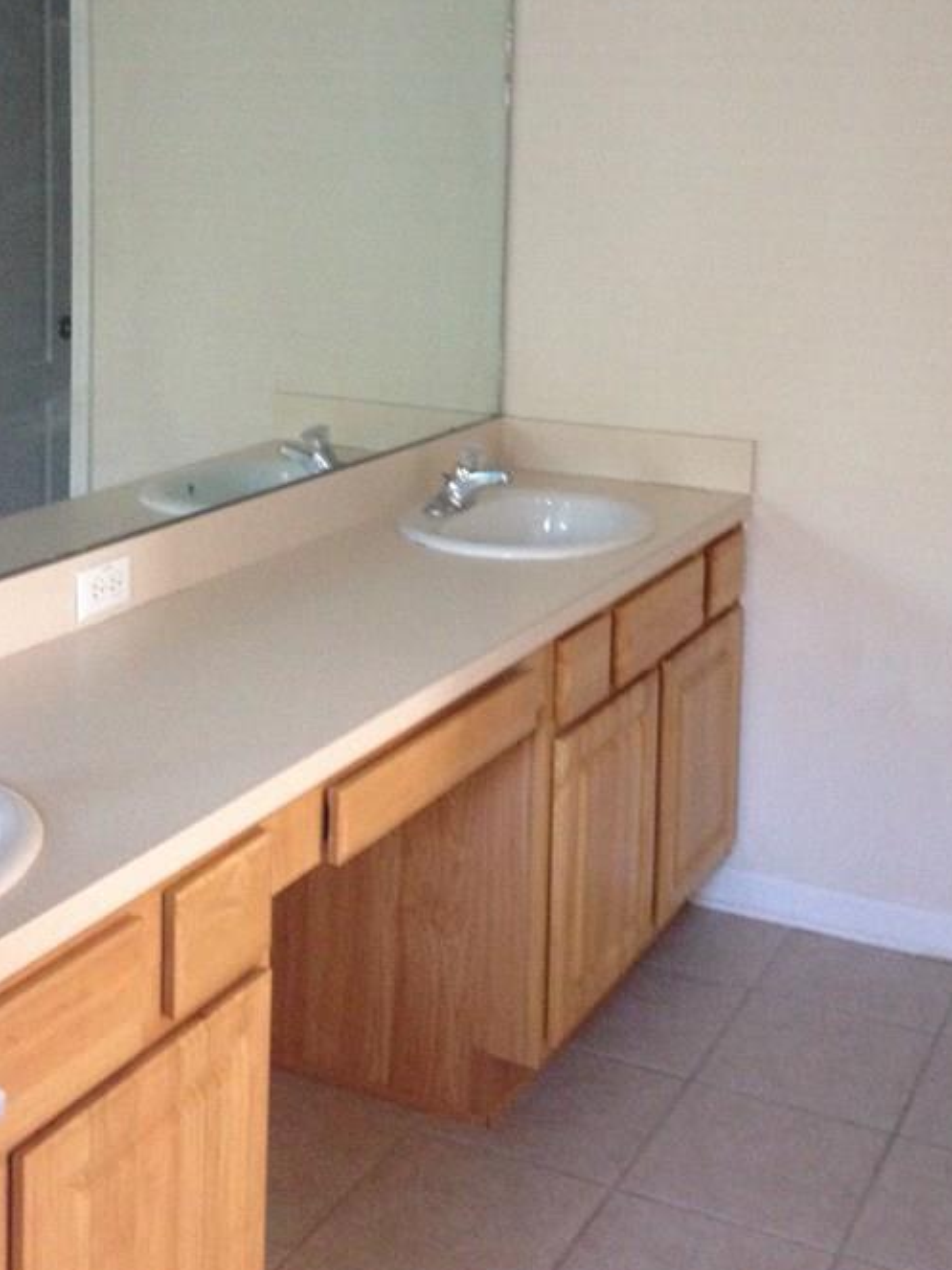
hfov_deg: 28.5
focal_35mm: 51
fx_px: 1871
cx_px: 517
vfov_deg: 36.6
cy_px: 318
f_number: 2.4
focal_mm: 4.12
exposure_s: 1/20
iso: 250
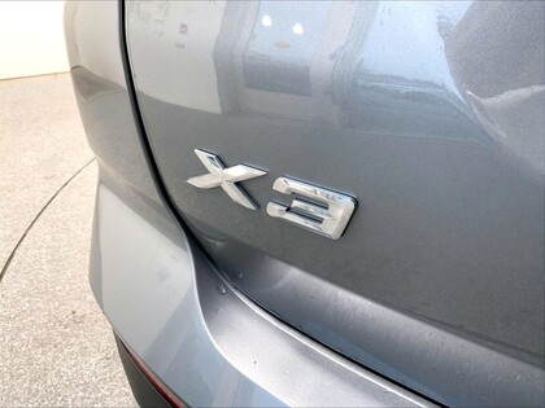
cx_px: 272
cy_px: 204
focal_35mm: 29
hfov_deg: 61.7
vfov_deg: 48.2
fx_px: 457
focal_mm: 3
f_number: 1.8
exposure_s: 1/122
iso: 64
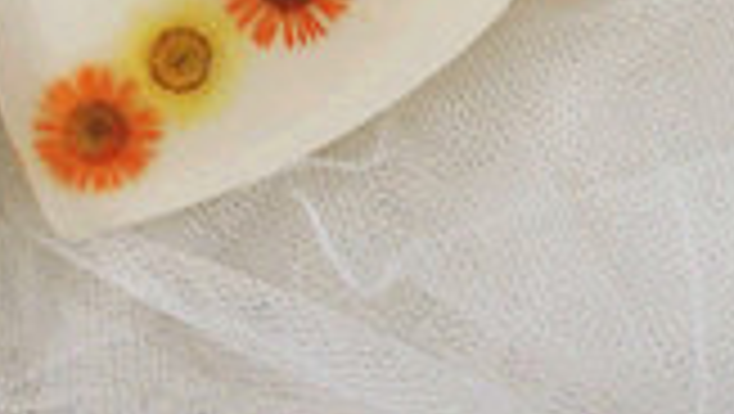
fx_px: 2141
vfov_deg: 10.1
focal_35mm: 110
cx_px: 239
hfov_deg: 19.4
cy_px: -448
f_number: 4
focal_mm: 19
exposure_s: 1/60
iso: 100
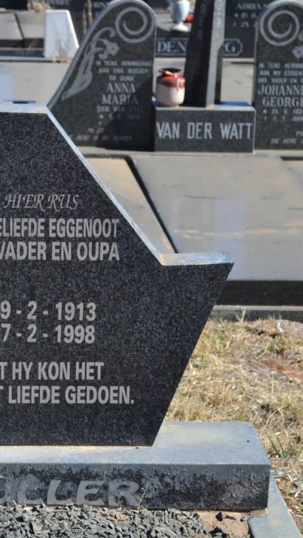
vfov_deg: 20.0
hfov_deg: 11.2
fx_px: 1526
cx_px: -22
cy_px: 268
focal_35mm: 107
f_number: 5.6
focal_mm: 45
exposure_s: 1/125
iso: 125
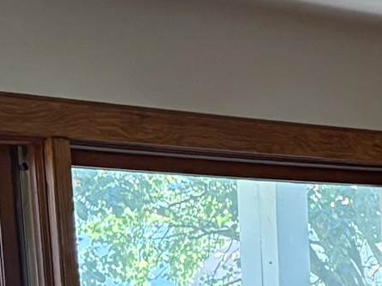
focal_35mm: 180
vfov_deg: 7.9
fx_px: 1986
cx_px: 1114
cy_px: 558
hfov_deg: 9.1
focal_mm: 5.96
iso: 250
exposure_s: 1/60
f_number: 1.6
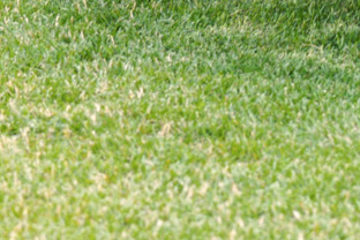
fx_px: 6459
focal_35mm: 646
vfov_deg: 2.1
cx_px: 175
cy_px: -188
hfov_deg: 3.2
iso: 400
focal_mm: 105
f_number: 5
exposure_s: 1/160
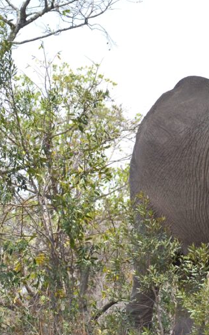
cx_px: 320
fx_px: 4167
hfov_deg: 2.9
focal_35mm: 457
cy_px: 117
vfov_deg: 4.6
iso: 400
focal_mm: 150
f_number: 5
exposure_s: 1/1600
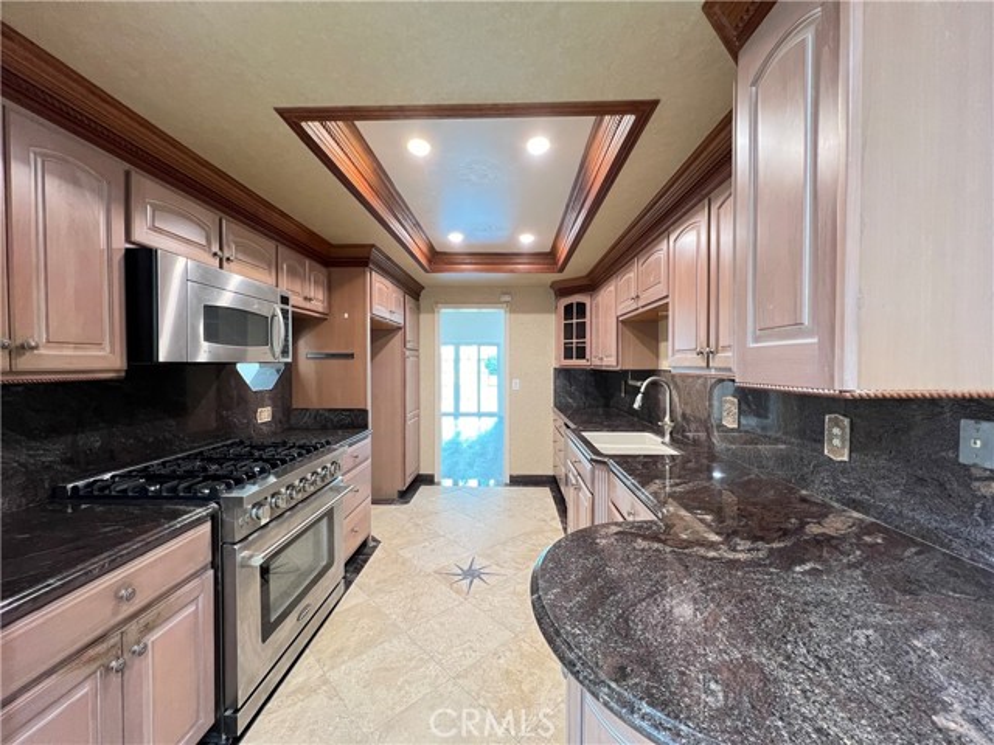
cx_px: 497
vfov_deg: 89.9
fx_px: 373
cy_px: 372
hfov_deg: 106.2
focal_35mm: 13
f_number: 1.8
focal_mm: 1.57
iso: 640
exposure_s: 1/60
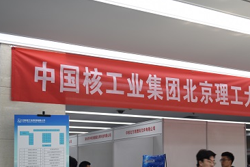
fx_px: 437
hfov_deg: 31.2
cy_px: 121
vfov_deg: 21.4
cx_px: 193
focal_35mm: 63
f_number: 3.2
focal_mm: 36
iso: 100
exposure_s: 1/40
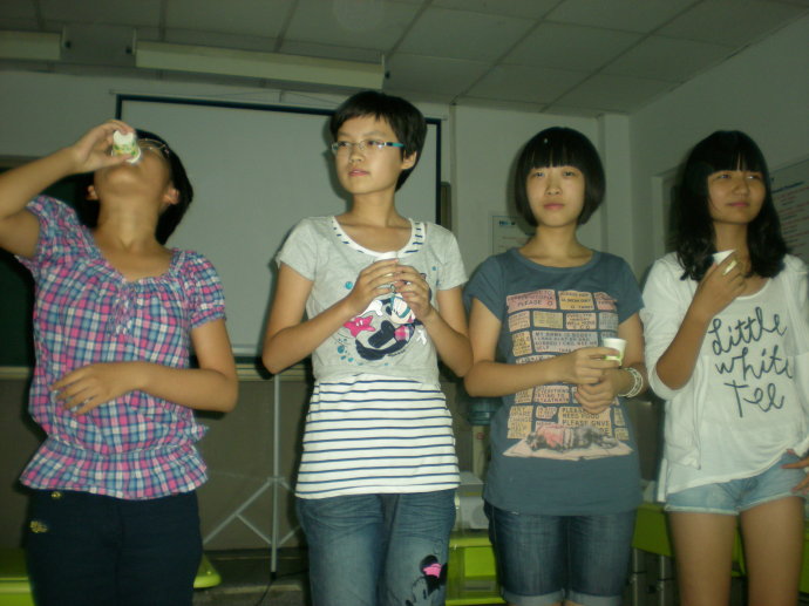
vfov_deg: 37.7
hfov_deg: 49.0
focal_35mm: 38
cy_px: 303
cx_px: 404
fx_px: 888
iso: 149
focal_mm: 6.3
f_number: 3.1
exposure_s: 1/60
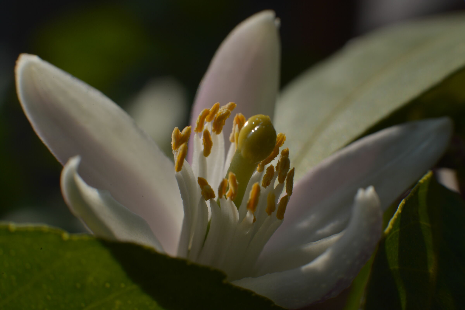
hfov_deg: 39.6
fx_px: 646
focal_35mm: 50
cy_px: 155
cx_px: 232
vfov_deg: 27.0
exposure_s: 1/160
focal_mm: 50
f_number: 16
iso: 160
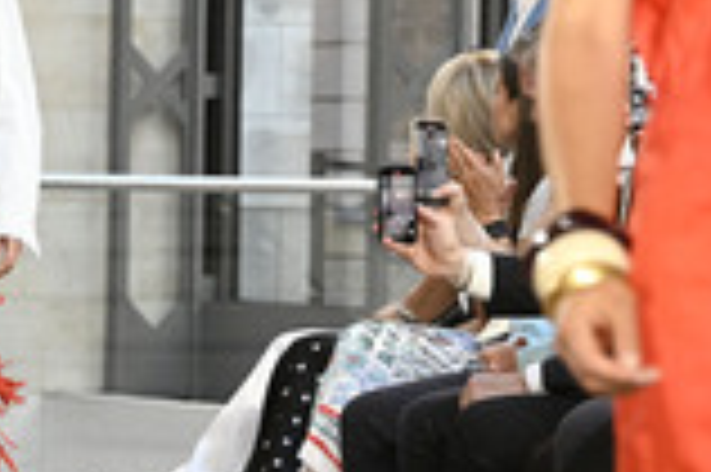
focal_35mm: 356
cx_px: 187
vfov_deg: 3.9
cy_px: 54
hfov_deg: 5.8
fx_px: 7024
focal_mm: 125
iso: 5000
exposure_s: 1/500
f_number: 7.1
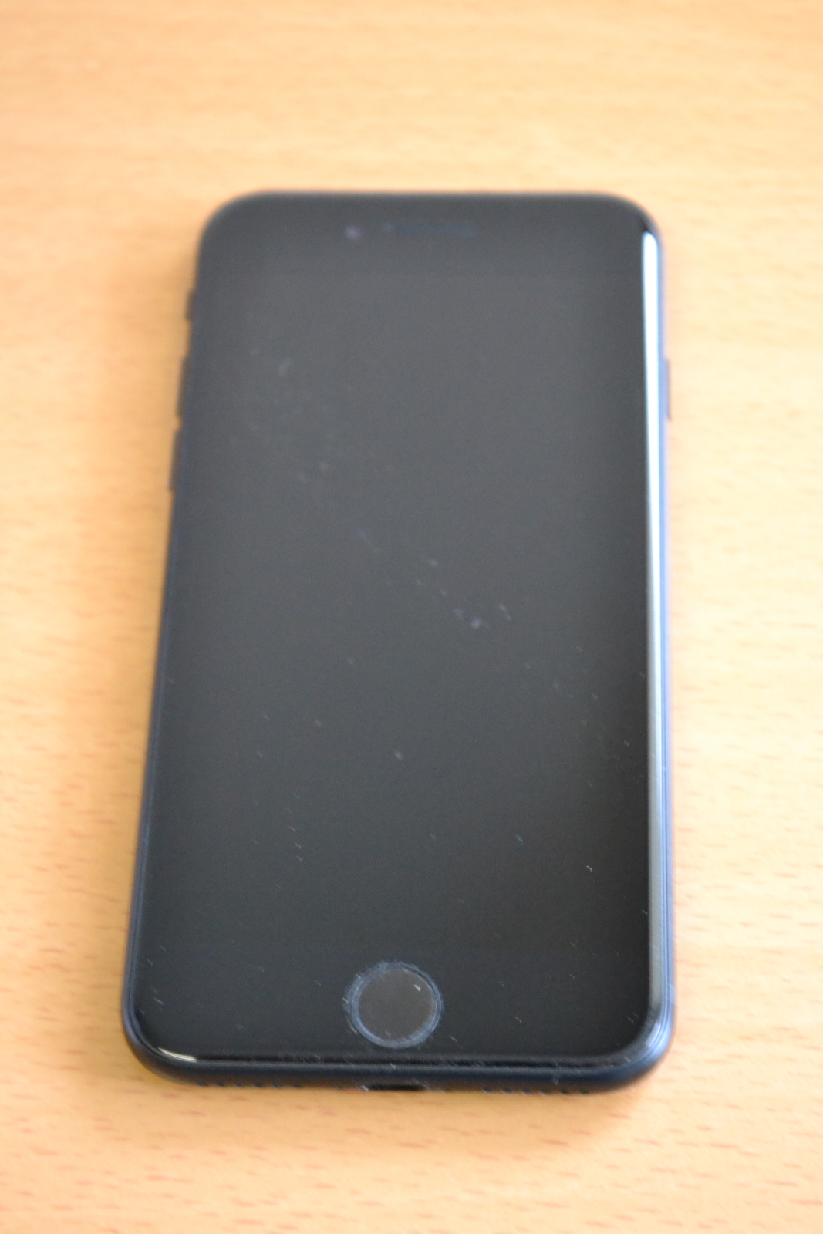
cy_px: 617
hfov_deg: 16.6
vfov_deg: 24.6
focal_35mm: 82
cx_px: 412
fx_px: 2828
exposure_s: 1/25
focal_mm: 55
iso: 3200
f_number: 5.6
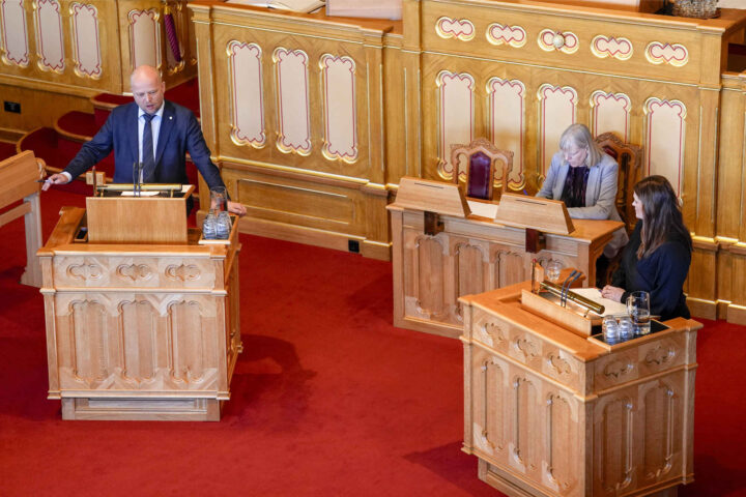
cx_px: 373
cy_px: 248
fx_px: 2383
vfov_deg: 11.9
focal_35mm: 115
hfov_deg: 17.8
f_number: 3.2
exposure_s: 1/500
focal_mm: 115
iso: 1600
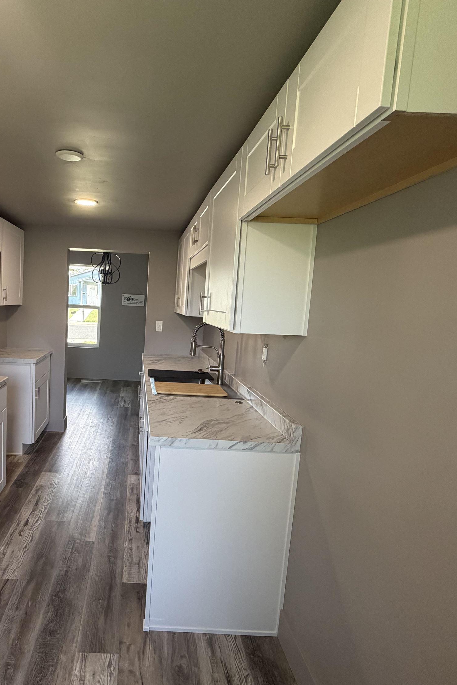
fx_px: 381
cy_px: 344
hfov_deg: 59.9
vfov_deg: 84.0
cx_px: 139
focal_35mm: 20
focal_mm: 2.22
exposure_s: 1/120
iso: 160
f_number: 2.2
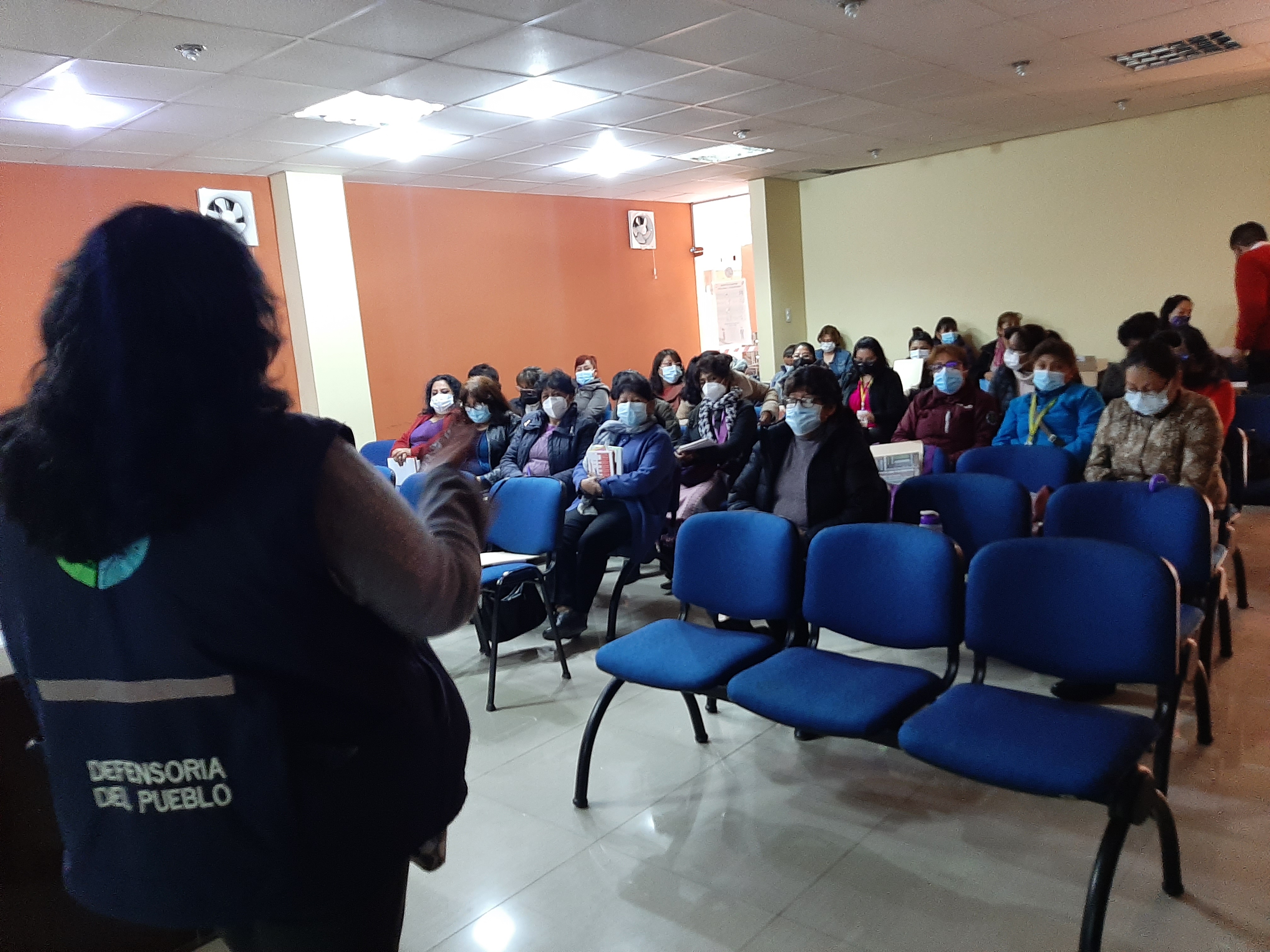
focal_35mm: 26
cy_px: 476
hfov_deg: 67.3
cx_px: 635
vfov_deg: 53.1
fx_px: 954
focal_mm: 3.93
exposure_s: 1/25
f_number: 1.7
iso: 200
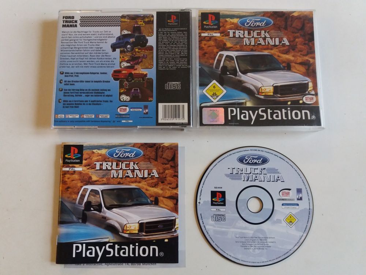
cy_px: 138
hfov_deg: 63.4
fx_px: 296
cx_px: 183
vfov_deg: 49.7
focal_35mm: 28
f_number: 1.9
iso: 250
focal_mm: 3.7
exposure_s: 1/17
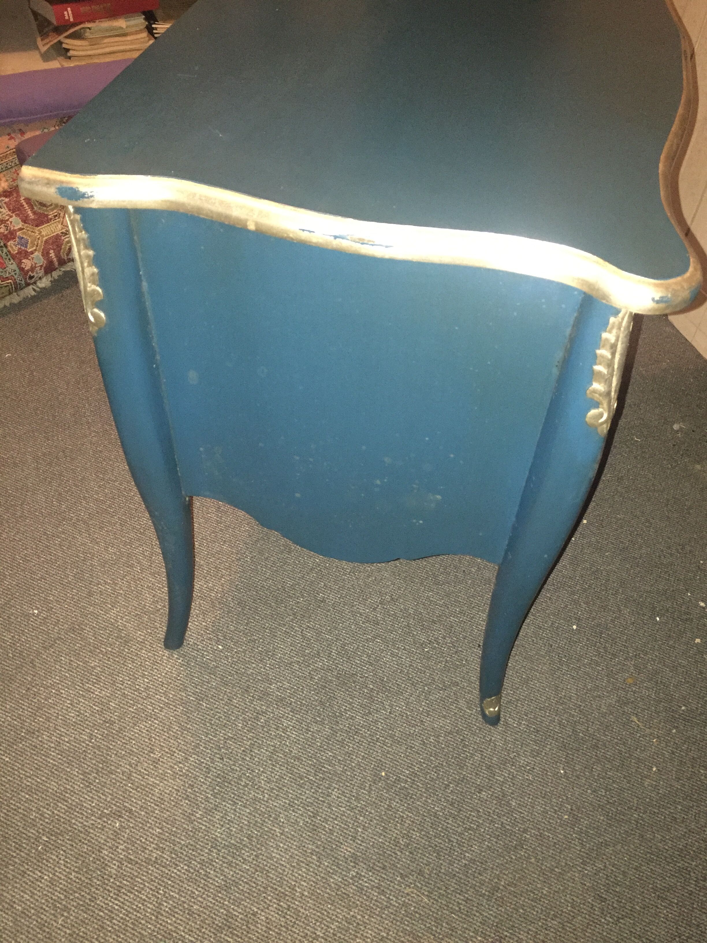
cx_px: 354
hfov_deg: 48.2
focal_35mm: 29
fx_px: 790
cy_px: 472
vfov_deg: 61.7
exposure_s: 1/17
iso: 320
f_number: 2.2
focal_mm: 4.15
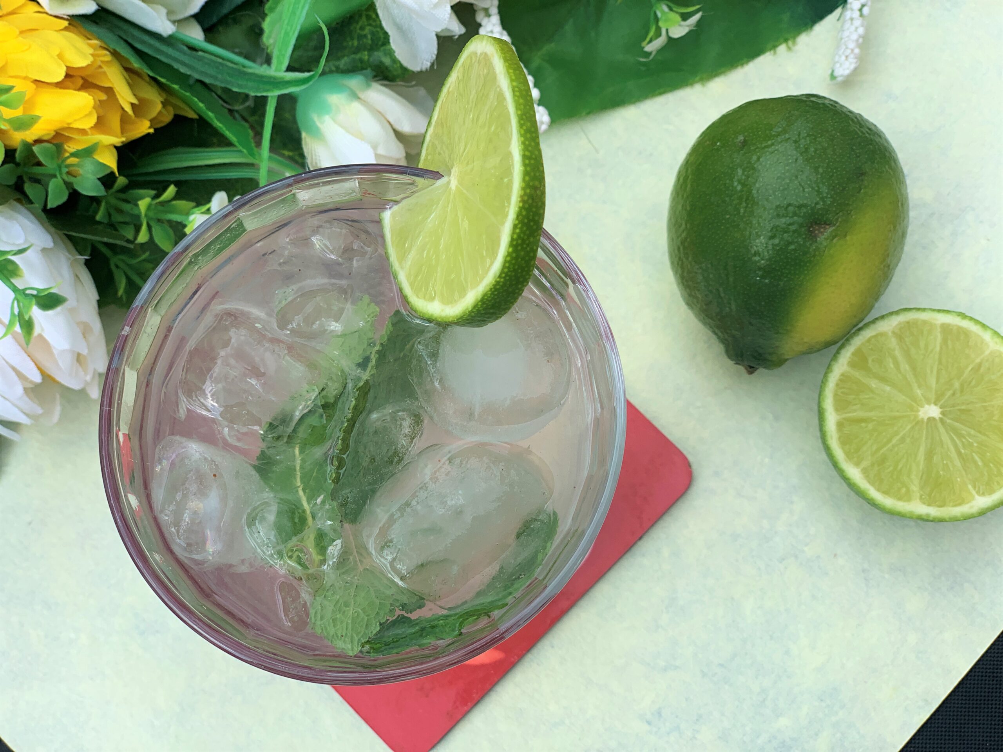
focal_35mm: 52
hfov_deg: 36.8
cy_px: 376
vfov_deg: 28.0
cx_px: 502
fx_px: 1507
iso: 16
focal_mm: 6
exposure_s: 1/384
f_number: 2.4
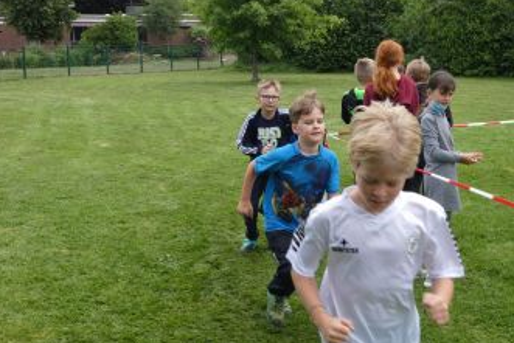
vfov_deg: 27.4
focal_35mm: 49
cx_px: 280
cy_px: 124
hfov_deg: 40.3
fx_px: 700
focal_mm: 7.1
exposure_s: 1/250
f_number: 3.6
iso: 80
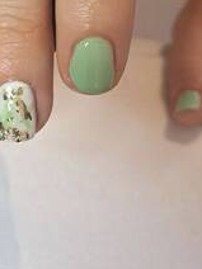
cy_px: 65
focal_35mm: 68
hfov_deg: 20.6
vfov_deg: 28.1
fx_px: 529
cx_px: -22
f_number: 1.8
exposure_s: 1/50
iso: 200
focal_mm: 5.23
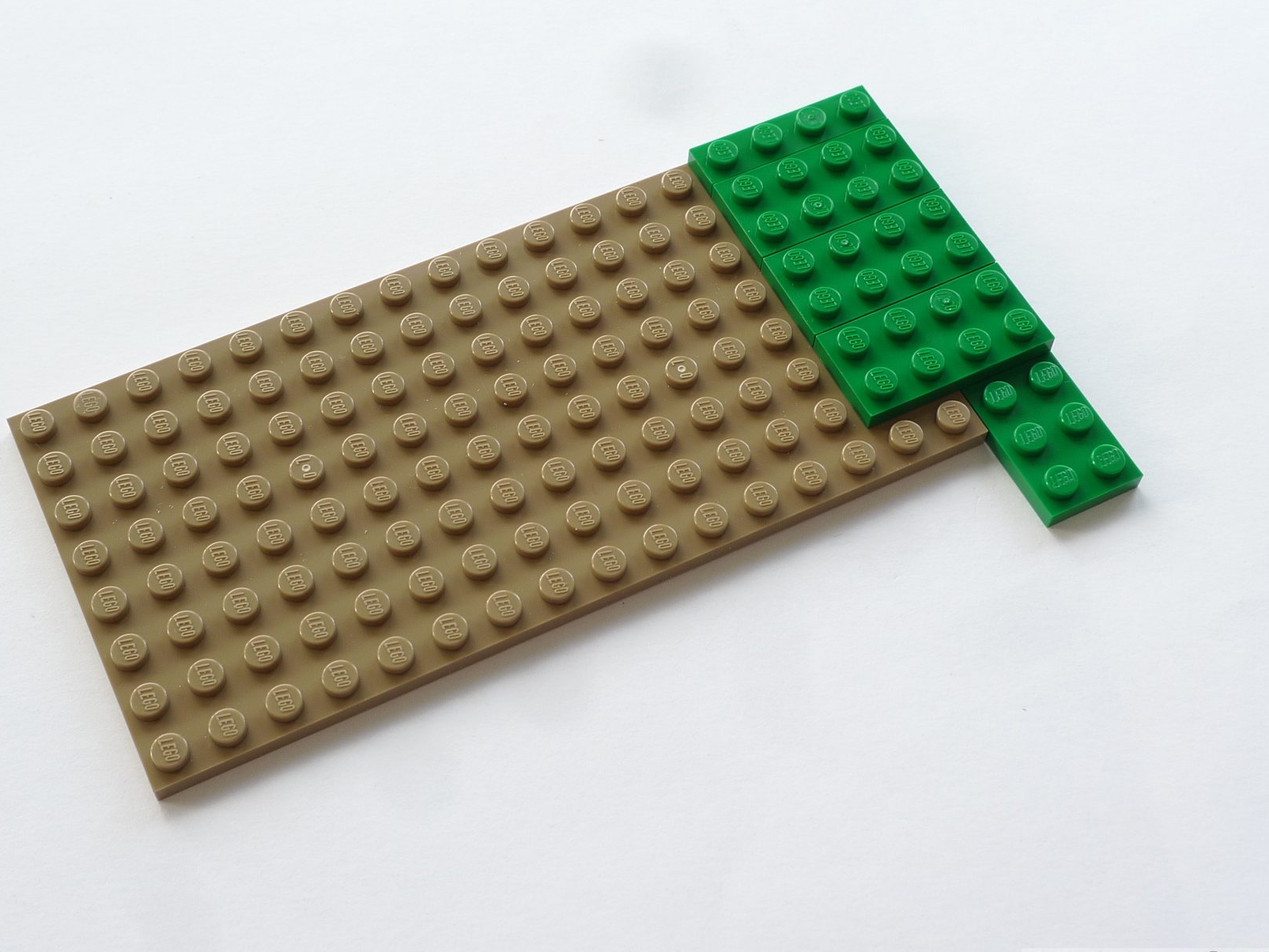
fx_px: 1833
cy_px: 440
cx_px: 567
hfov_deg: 38.1
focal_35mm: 50
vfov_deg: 29.1
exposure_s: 1/20
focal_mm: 9.3
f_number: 4
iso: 80
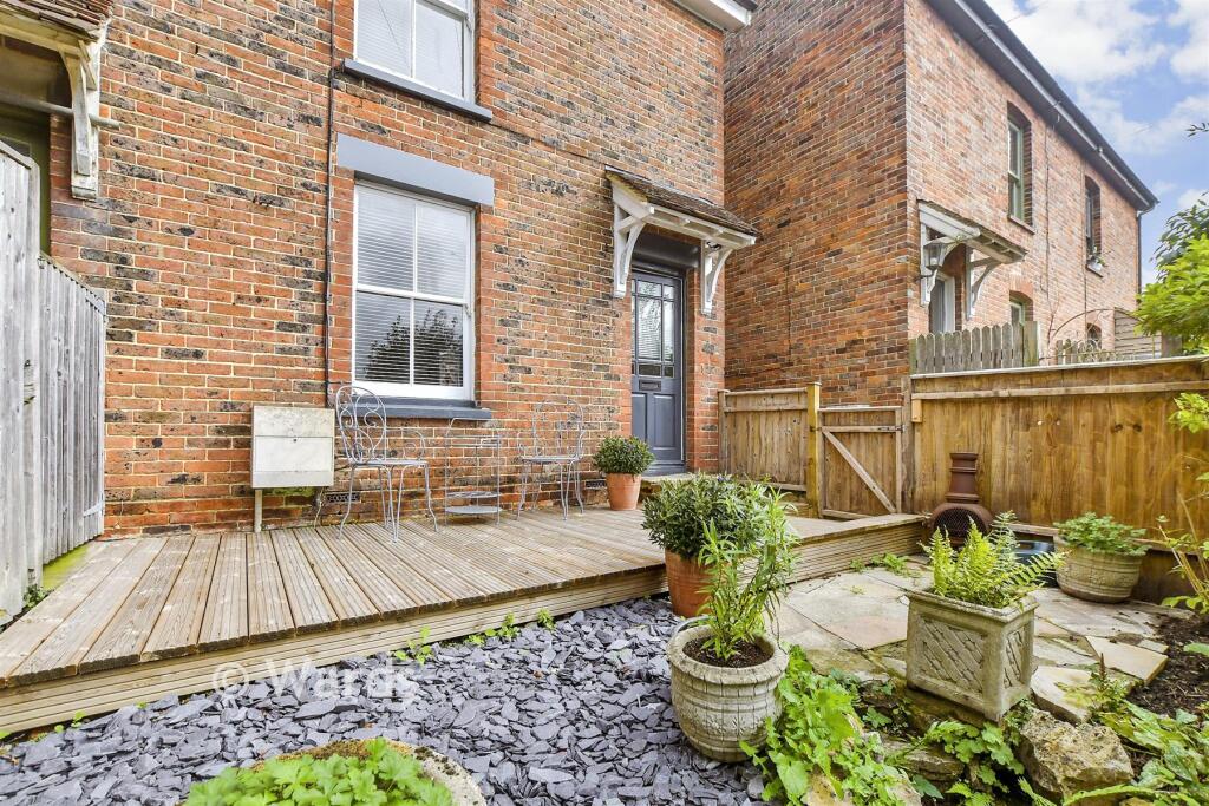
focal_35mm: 15
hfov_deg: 100.4
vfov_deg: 77.3
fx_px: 504
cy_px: 403
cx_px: 604
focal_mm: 10
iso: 250
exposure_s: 1/320
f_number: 8
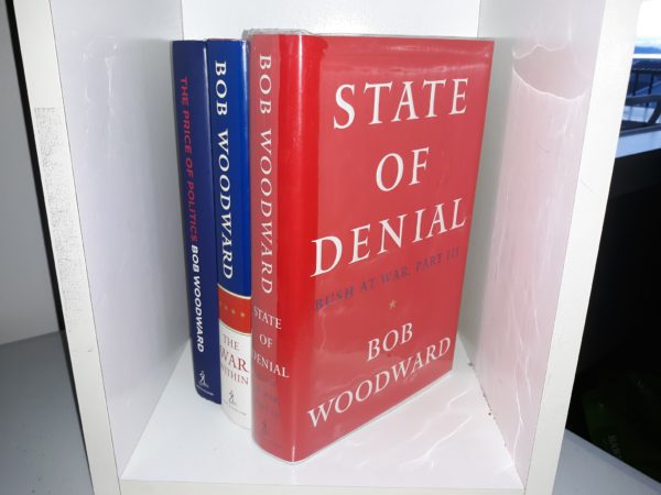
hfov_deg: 63.4
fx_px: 535
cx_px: 330
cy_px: 248
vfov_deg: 49.7
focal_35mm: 28
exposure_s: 1/60
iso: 40
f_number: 1.7
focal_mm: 3.7
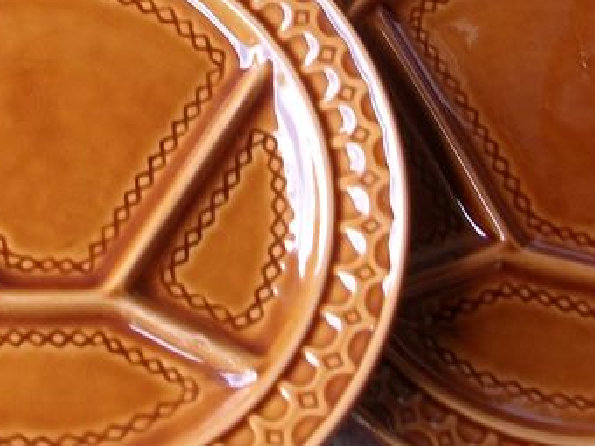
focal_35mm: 94
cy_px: -129
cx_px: 93
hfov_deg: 20.6
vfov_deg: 15.0
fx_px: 1616
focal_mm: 5.7
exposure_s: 1/40
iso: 85
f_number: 2.9
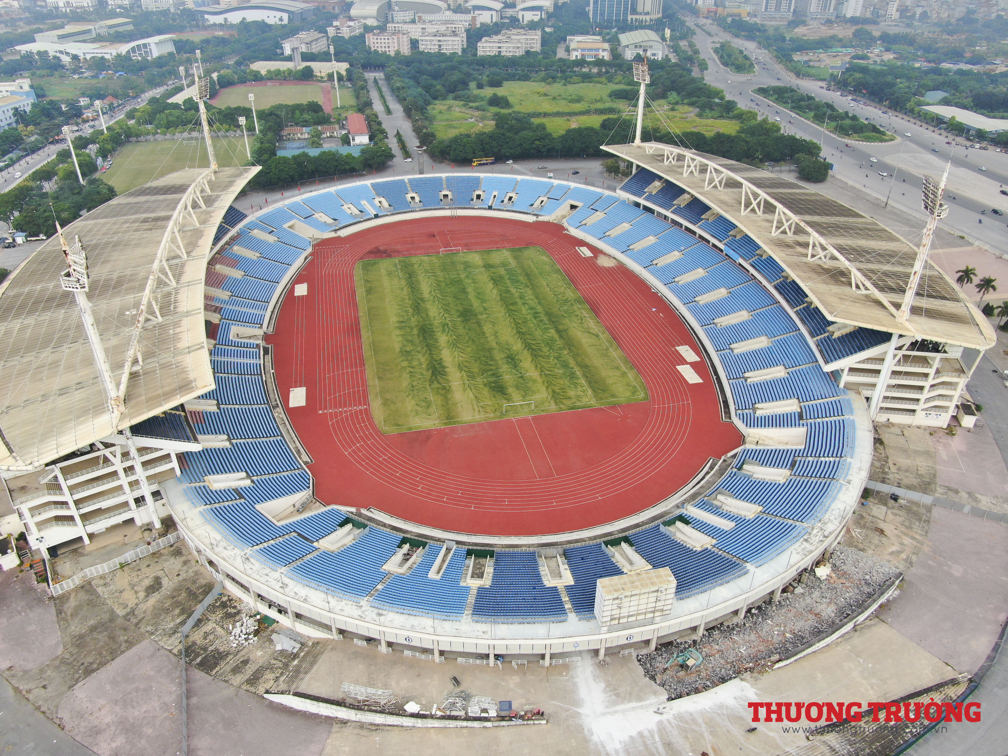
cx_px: 504
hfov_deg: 71.6
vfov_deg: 56.8
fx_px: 699
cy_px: 378
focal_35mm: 24
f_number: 2.8
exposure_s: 1/640
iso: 100
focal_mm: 4.39
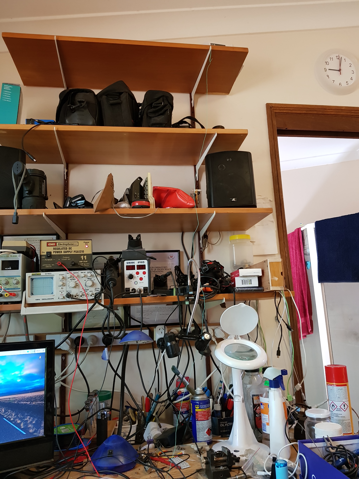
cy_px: 240
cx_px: 180
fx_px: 360
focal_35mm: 26
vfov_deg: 67.3
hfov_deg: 53.1
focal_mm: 4.2
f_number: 1.7
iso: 200
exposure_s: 1/20
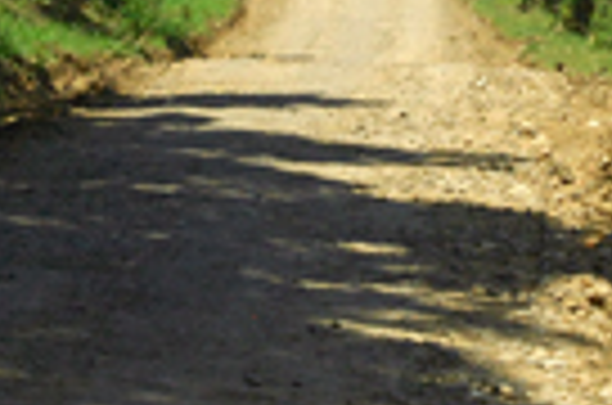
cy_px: -133
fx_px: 3596
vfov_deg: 6.4
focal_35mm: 212
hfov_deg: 9.7
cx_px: 333
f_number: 12
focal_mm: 32
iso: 400
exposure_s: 1/500
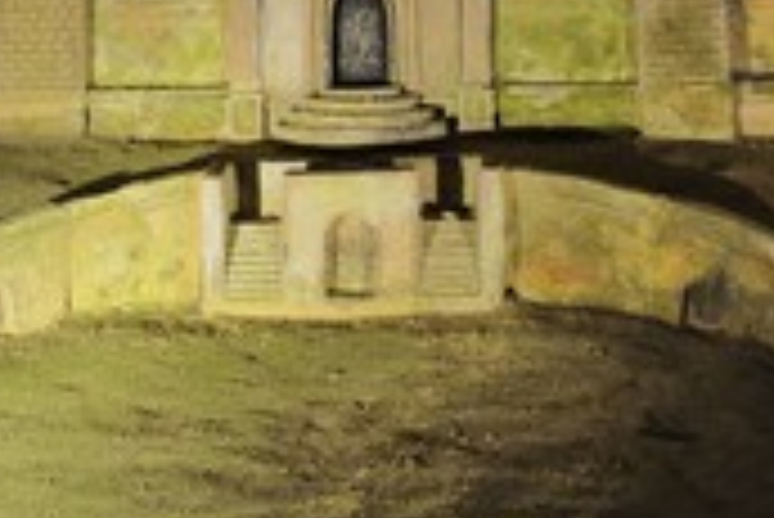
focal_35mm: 110
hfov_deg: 18.6
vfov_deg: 12.4
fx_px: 2367
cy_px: 18
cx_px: 443
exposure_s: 1.3
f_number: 10
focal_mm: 45
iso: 400
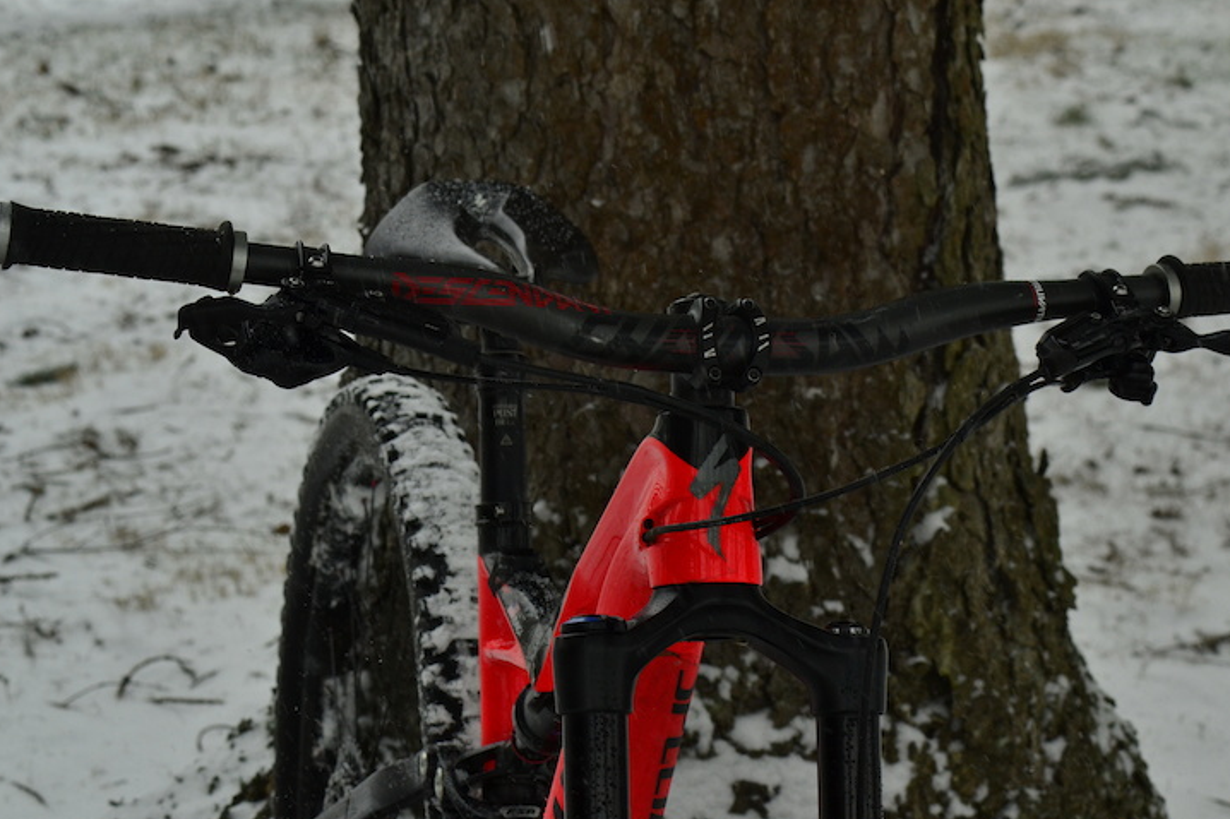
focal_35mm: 117
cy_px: 383
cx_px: 653
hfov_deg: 17.5
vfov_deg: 11.7
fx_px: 3995
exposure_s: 1/160
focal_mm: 70
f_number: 11
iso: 800
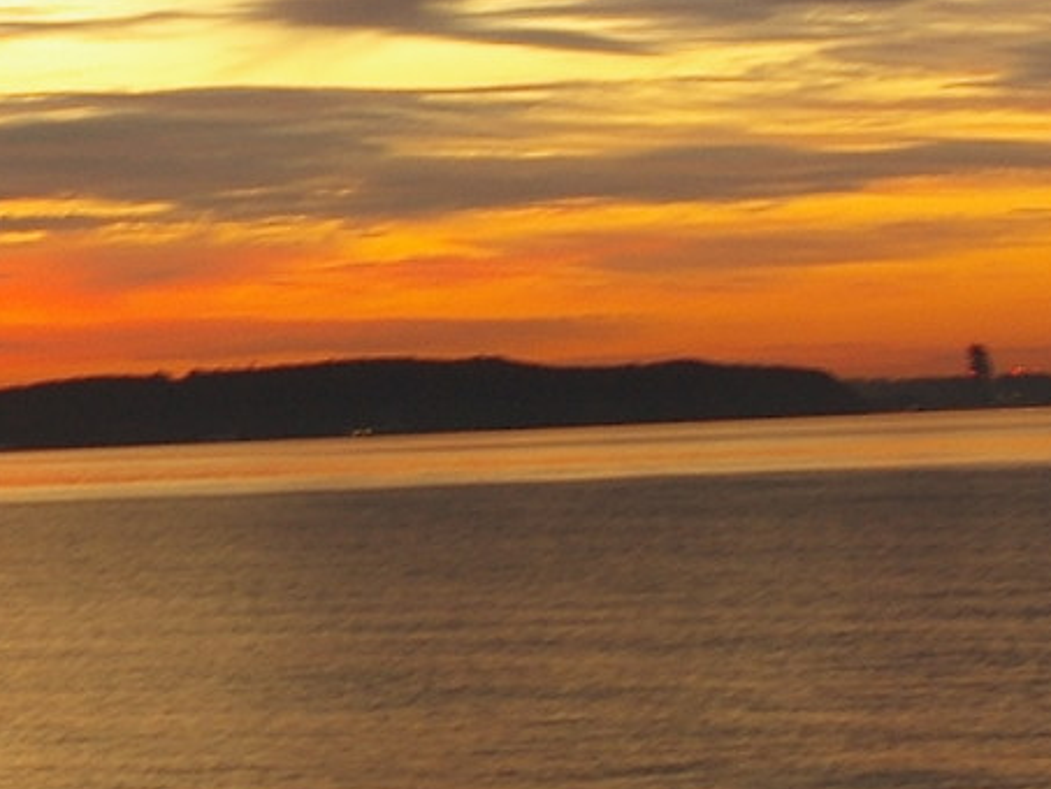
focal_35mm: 382
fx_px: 11601
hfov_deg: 5.2
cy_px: 318
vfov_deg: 3.9
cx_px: -102
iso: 200
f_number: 4.5
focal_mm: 50
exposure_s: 1/20
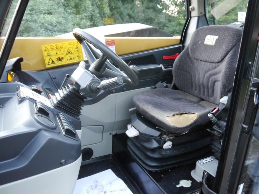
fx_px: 209
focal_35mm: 28
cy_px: 97
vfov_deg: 49.7
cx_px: 130
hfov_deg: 63.4
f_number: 3.5
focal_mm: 14
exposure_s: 1/13
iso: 1600
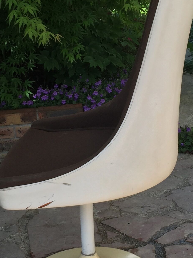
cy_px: 74
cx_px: 47
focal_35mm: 65
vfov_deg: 29.5
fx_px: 484
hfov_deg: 22.4
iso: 32
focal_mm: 4.15
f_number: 2.2
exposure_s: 1/608
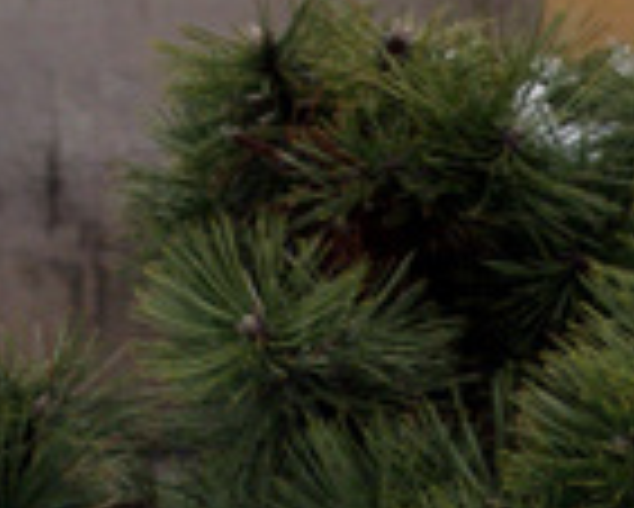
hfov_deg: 4.5
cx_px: 796
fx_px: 7980
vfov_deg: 3.6
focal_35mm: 425
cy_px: 758
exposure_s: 1/200
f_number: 4.8
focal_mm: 22.8
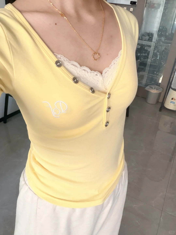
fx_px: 203
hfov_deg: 46.8
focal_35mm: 30
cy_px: 118
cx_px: 88
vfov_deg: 60.0
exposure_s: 1/46
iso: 320
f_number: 1.9
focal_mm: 2.71
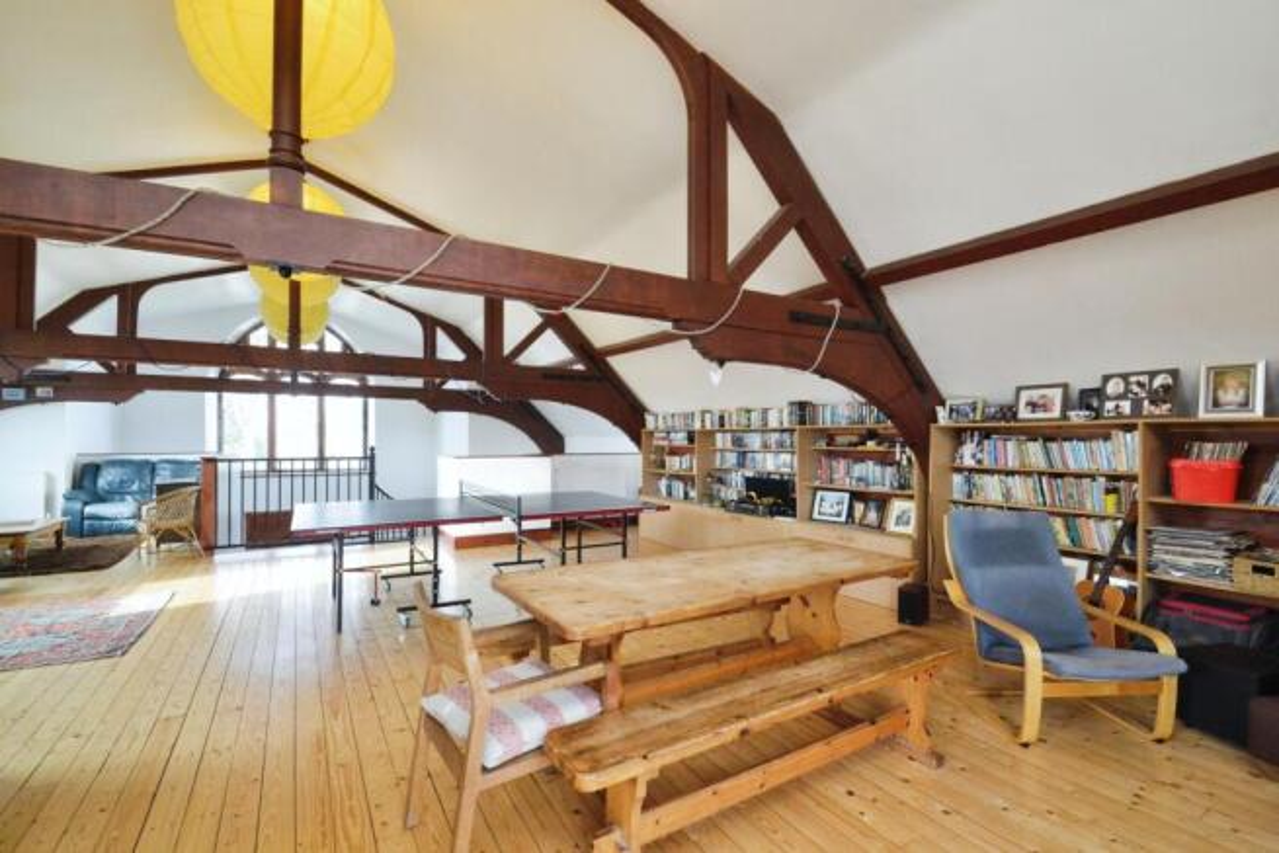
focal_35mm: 15
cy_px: 426
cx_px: 640
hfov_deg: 100.4
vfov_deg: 77.4
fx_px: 533
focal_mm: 10
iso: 1800
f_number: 9
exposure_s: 1/60
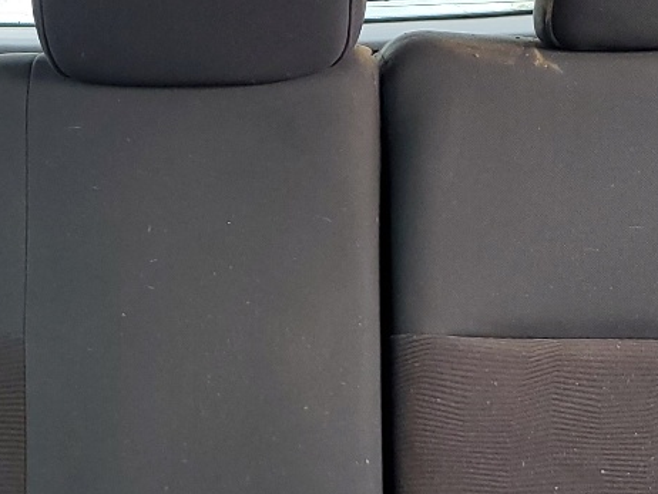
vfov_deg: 16.3
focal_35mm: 90
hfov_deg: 21.6
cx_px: 155
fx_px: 1712
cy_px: 373
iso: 64
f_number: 1.5
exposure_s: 1/120
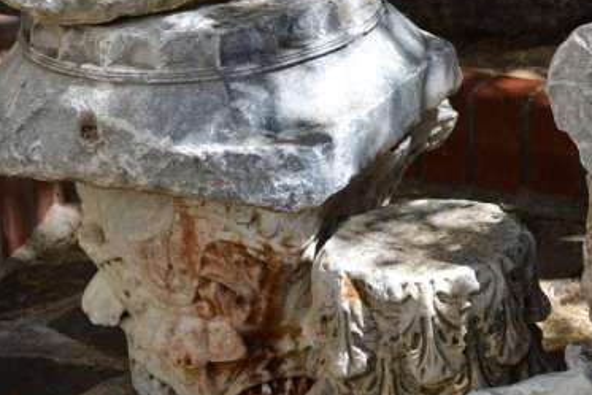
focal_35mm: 118
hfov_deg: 16.9
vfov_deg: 11.6
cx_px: 605
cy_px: 71
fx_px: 1941
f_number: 4
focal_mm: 55
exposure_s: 1/60
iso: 100
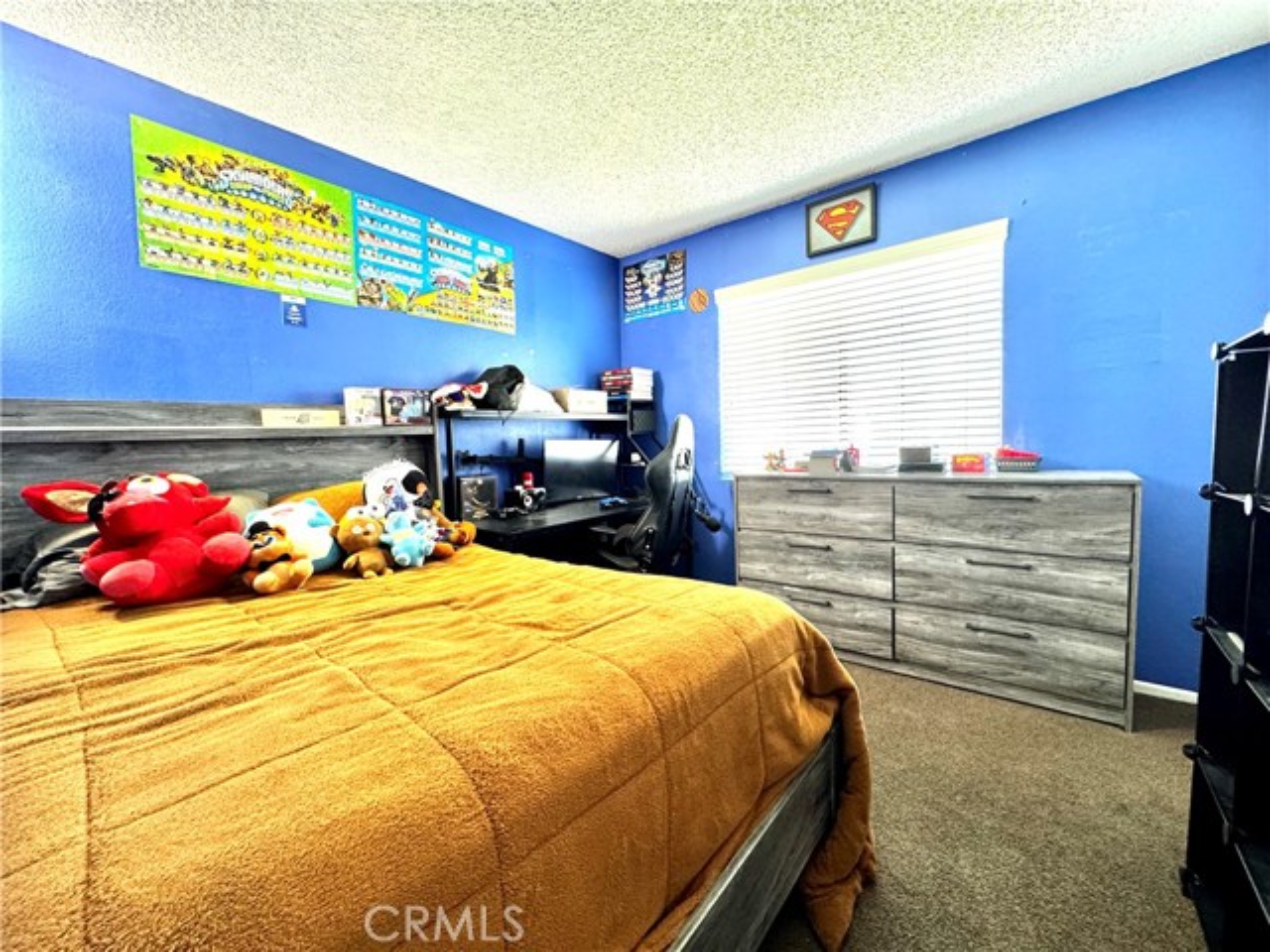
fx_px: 514
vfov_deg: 85.7
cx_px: 635
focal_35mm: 14
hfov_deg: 102.1
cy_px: 476
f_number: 2.2
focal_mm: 2.22
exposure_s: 1/60
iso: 400
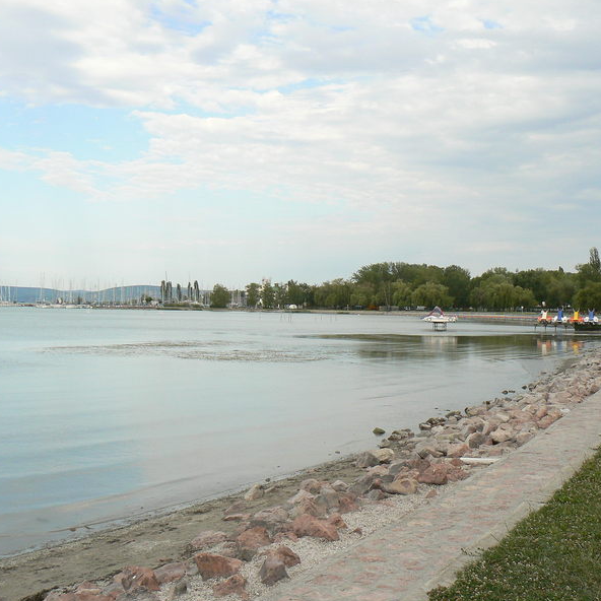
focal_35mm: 43
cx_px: 311
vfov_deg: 39.2
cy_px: 299
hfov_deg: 39.2
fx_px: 845
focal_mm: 6
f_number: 3.6
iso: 100
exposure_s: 1/1000
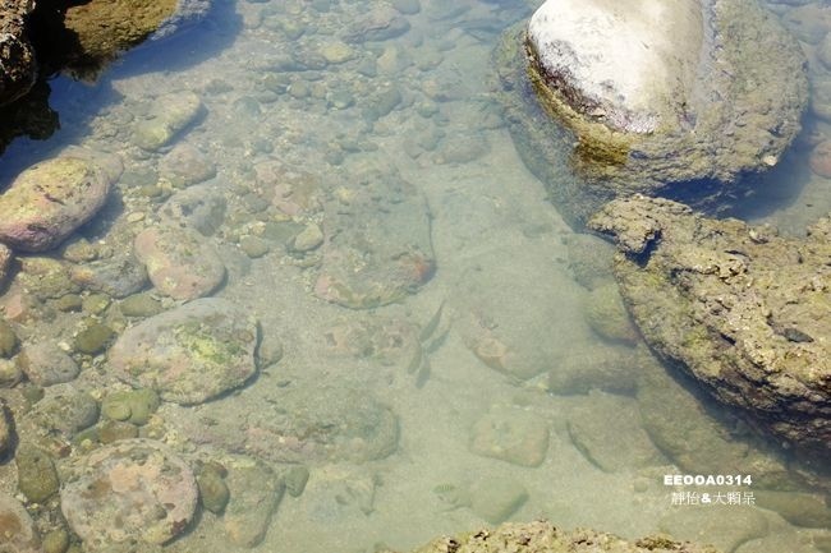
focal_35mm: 63
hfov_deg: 31.9
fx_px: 1454
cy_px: 276
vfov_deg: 21.6
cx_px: 416
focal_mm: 23.14
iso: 125
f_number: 4
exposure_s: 1/500
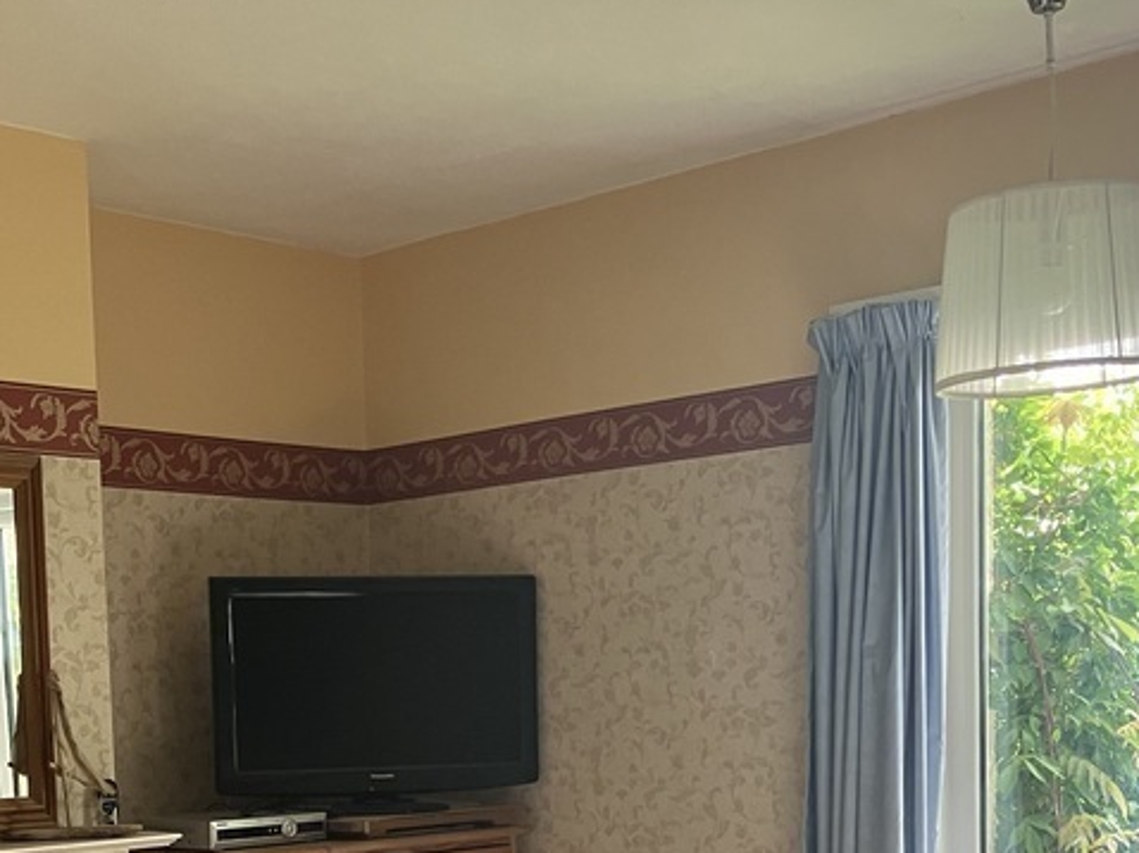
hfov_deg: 31.8
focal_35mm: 60
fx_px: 1973
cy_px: 901
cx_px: 324
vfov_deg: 23.2
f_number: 1.8
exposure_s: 1/62
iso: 80
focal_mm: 3.99
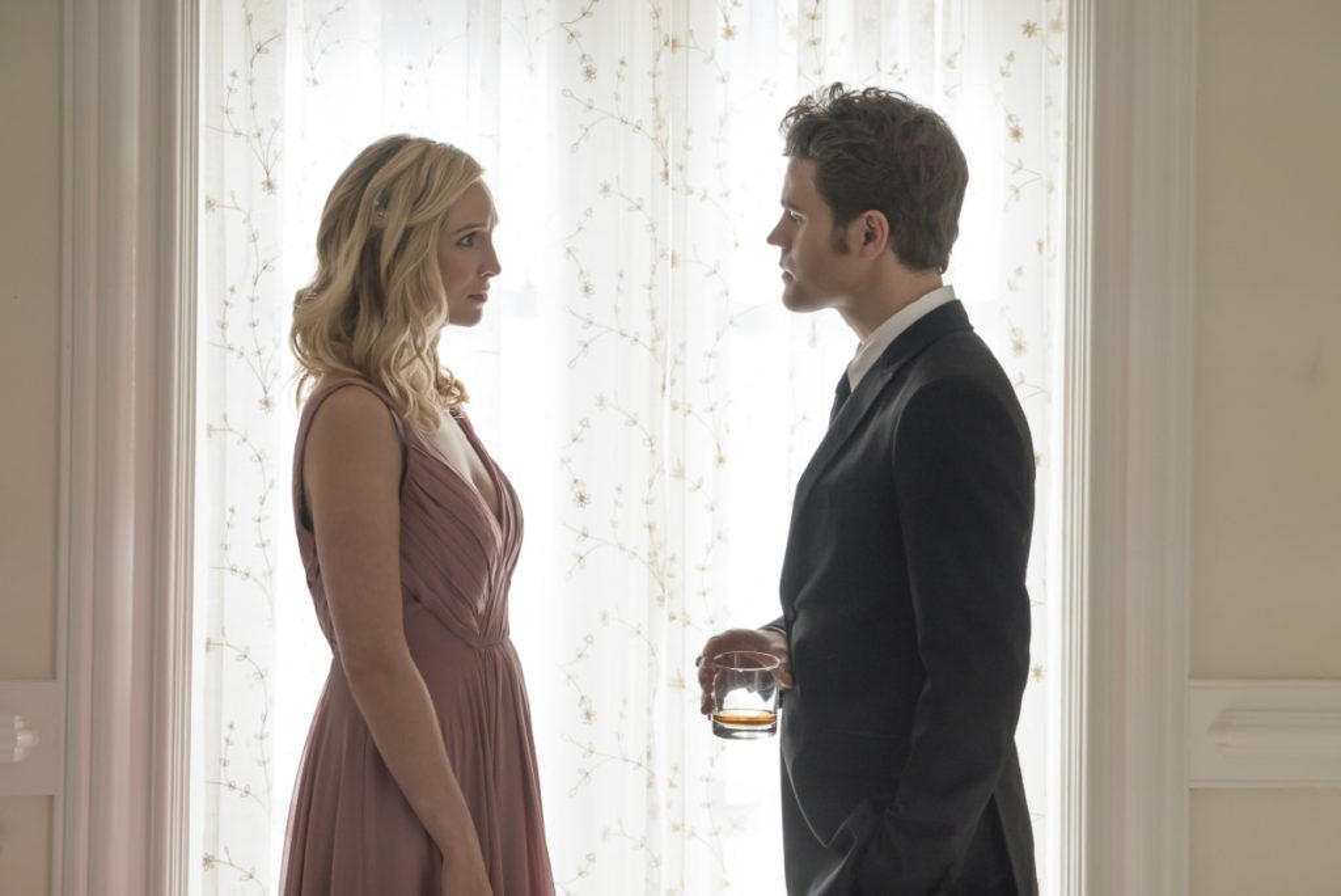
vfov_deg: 12.7
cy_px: 448
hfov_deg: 18.9
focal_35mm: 108
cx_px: 670
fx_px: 4025
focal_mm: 108
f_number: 6.3
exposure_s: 1/160
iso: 1600
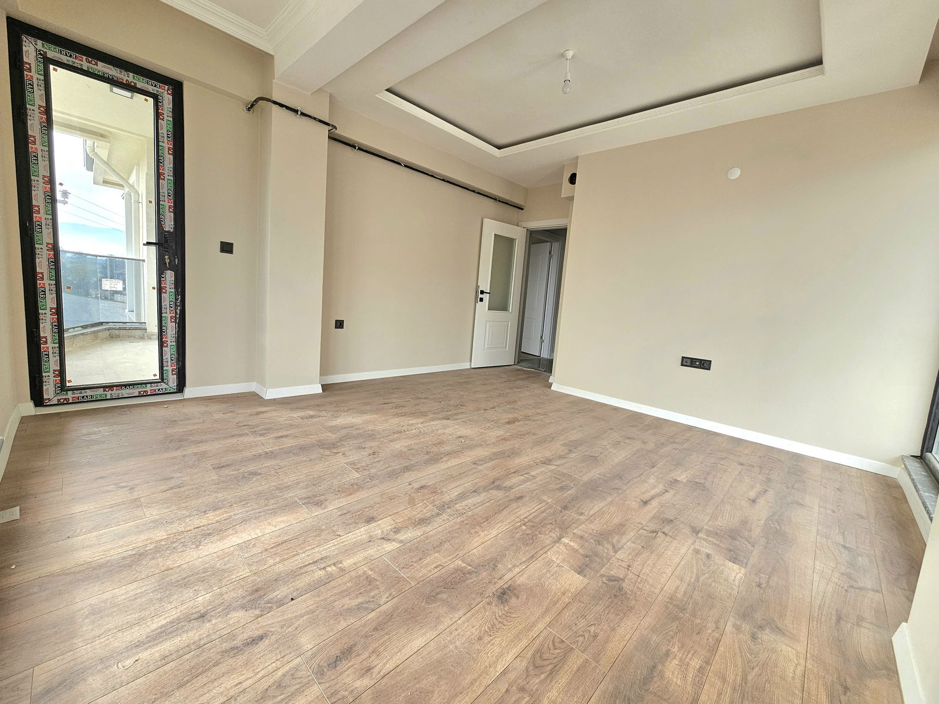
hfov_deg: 106.2
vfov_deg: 89.9
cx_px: 470
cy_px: 352
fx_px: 353
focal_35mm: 13
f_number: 2.2
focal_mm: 2.2
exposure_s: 1/270
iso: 64
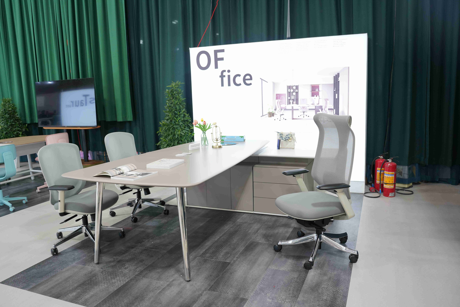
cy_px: 154
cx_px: 230
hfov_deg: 65.5
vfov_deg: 46.4
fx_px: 358
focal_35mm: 28
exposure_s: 1/100
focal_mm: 28
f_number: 4.5
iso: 640
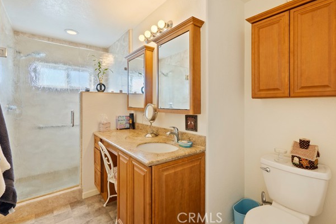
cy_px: 107
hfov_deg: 93.2
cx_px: 175
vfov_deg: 70.5
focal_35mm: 17
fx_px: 159
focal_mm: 16
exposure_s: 1/4
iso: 400
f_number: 7.1
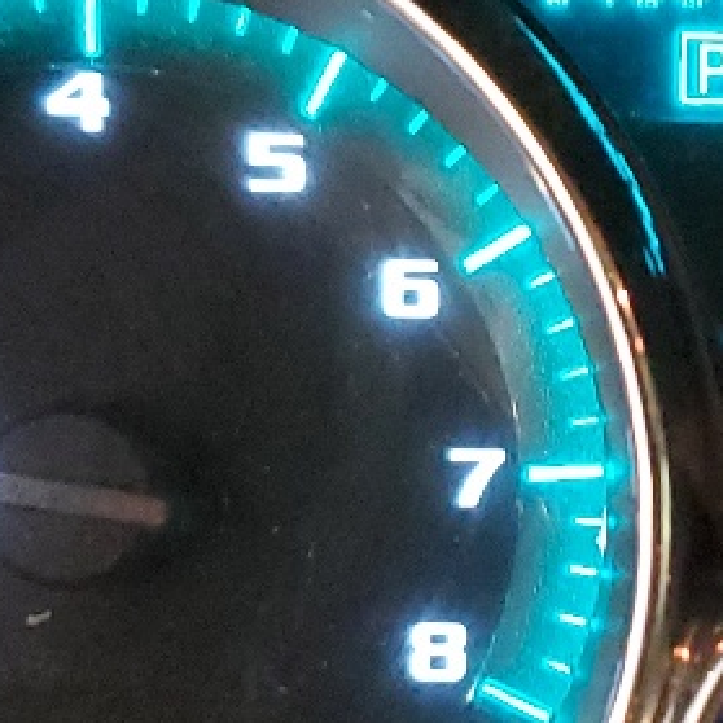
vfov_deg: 13.2
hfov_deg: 13.1
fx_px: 3119
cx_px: 718
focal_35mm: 132
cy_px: 518
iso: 482
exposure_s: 1/15
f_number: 1.5
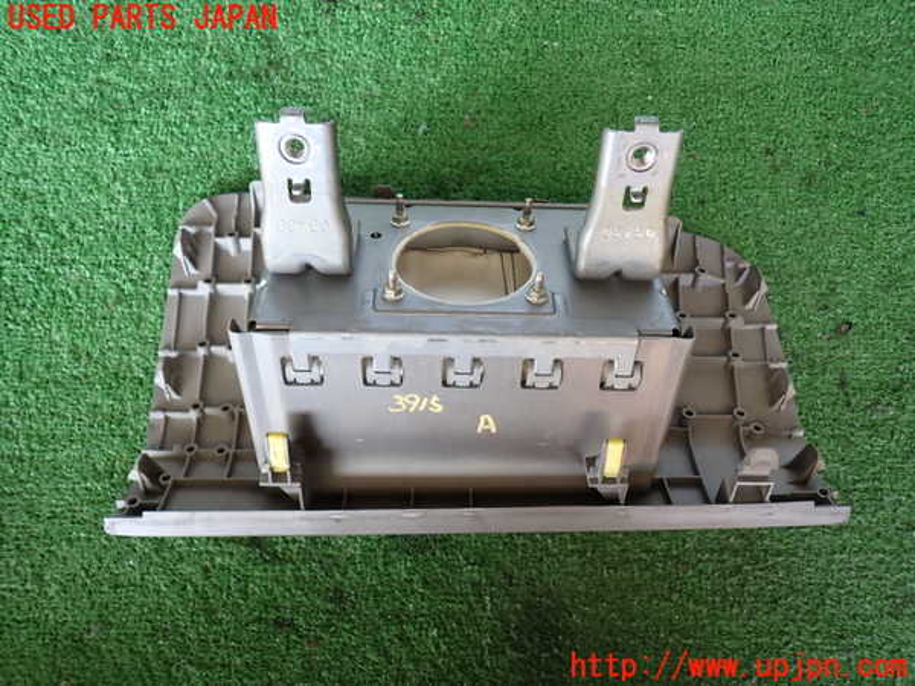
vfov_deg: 49.7
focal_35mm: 28
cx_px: 458
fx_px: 740
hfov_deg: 63.4
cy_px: 343
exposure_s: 1/60
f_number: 2.2
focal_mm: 5.05
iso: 160
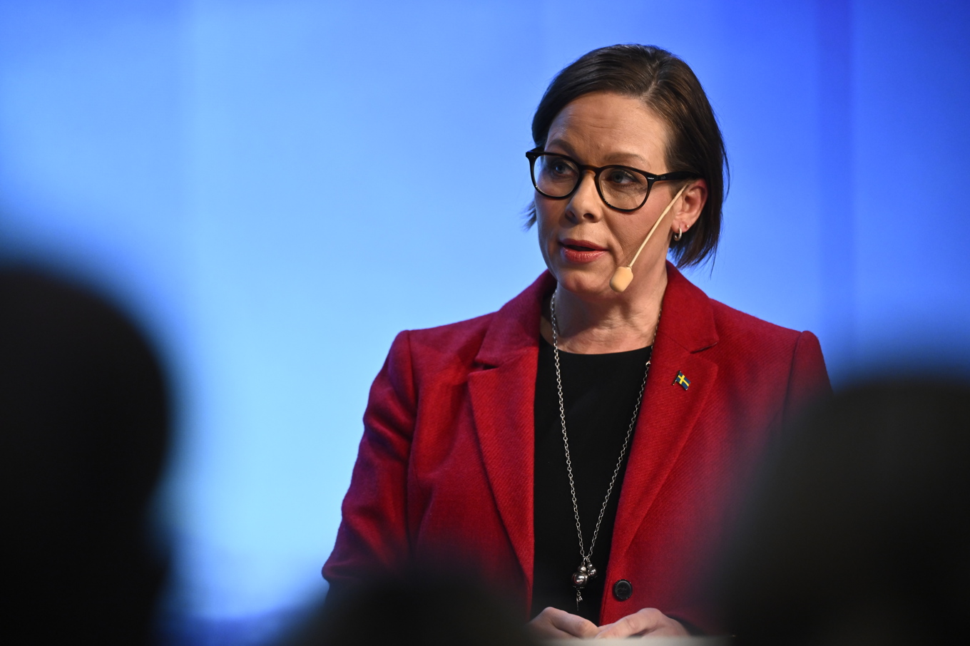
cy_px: 323
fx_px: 9428
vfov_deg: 3.9
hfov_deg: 5.9
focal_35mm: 350
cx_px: 485
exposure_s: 1/160
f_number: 4
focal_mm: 350
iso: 1600
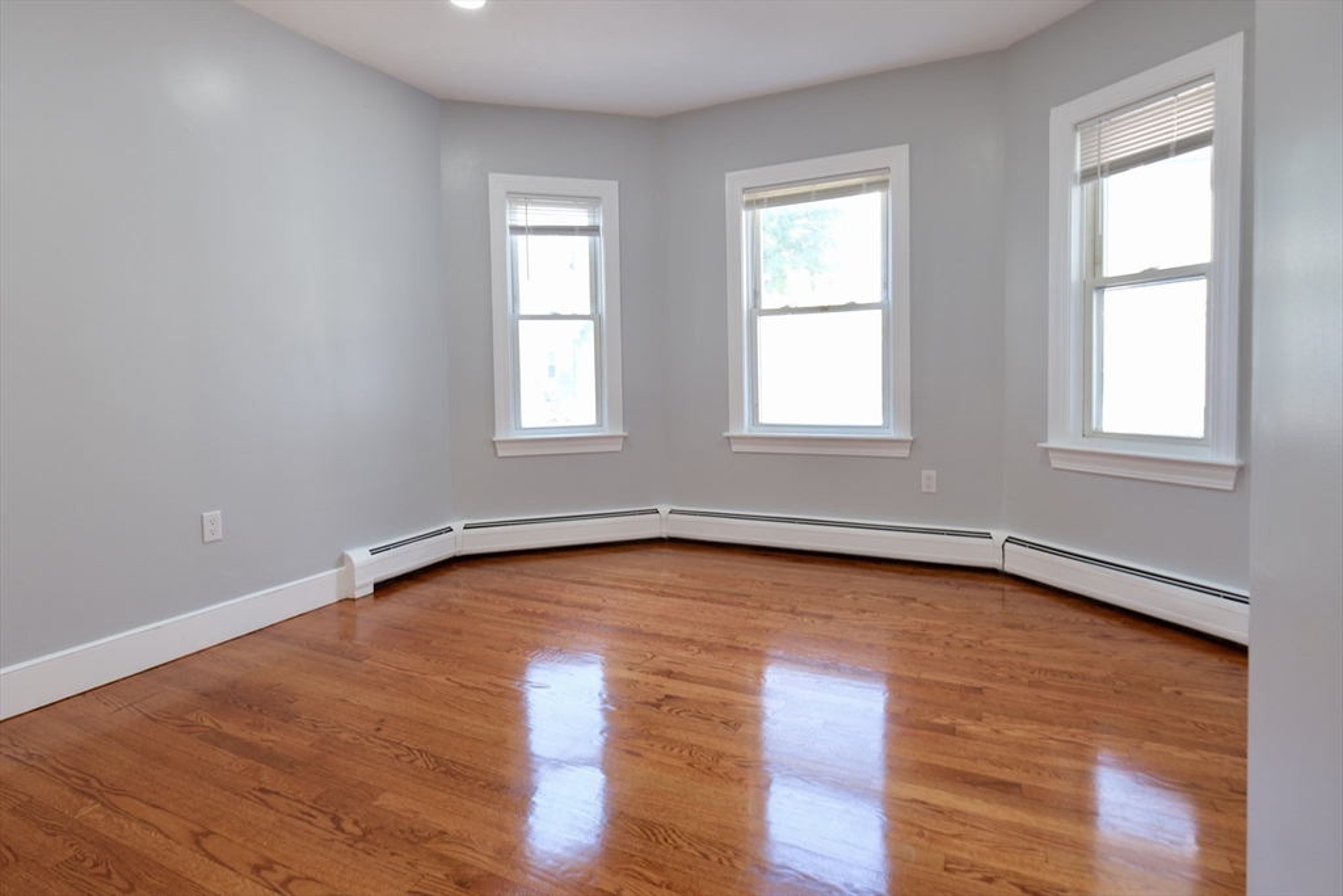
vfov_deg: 77.3
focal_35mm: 15
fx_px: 560
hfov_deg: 100.4
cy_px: 448
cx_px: 672
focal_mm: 10
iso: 160
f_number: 4
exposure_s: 1/20
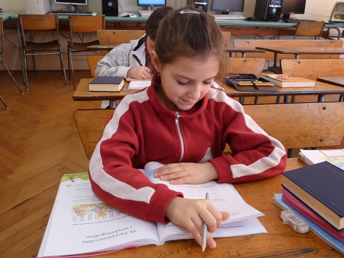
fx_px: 298
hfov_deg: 60.0
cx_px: 172
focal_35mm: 30
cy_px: 129
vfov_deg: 46.8
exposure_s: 1/30
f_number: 2.8
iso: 100
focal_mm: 4.8
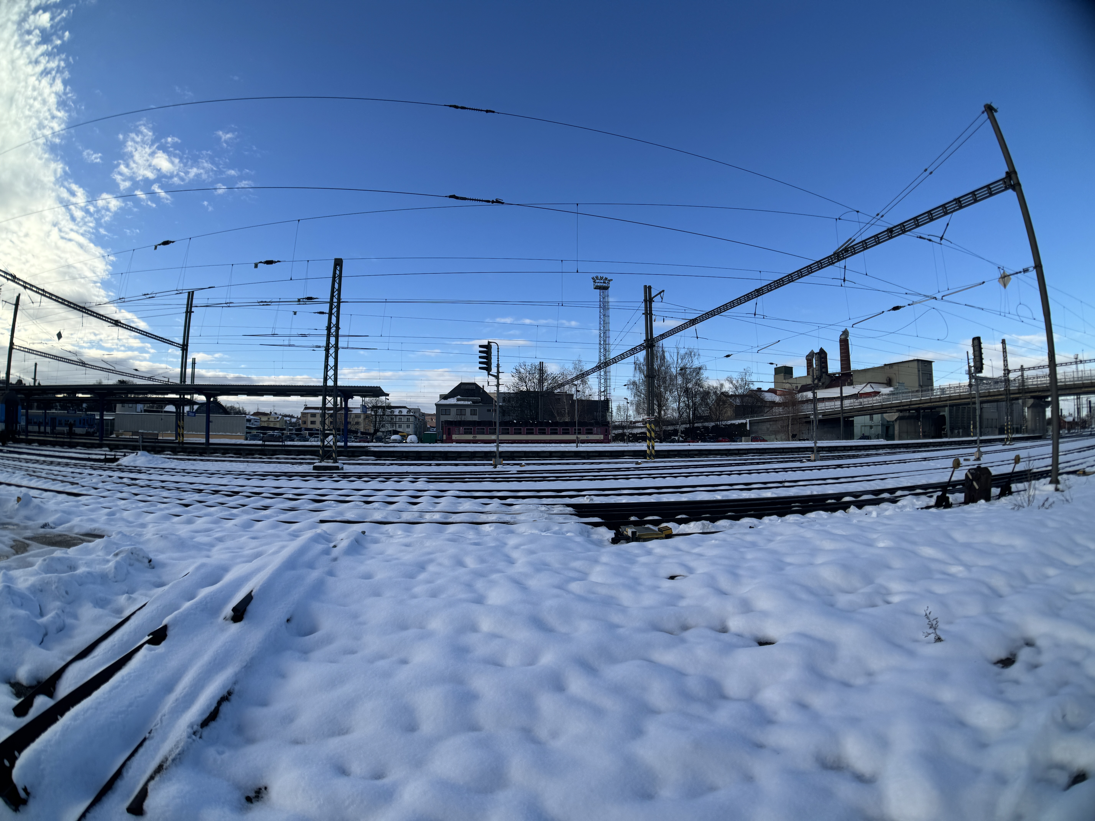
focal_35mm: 24
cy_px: 410
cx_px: 548
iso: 80
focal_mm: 6.86
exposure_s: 1/3802
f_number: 1.78
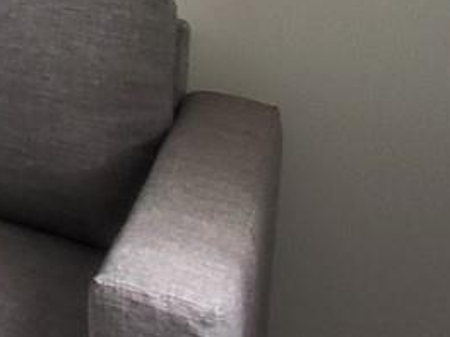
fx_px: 1027
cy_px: -241
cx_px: -867
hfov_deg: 11.9
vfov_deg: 16.2
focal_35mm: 79
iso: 125
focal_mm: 1.74
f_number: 2.2
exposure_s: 1/60
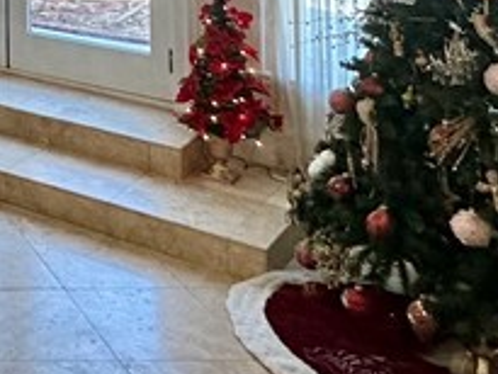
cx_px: -355
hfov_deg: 20.8
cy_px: -233
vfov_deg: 18.0
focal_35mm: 70
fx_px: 1008
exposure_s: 1/120
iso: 160
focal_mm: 2.22
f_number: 2.2
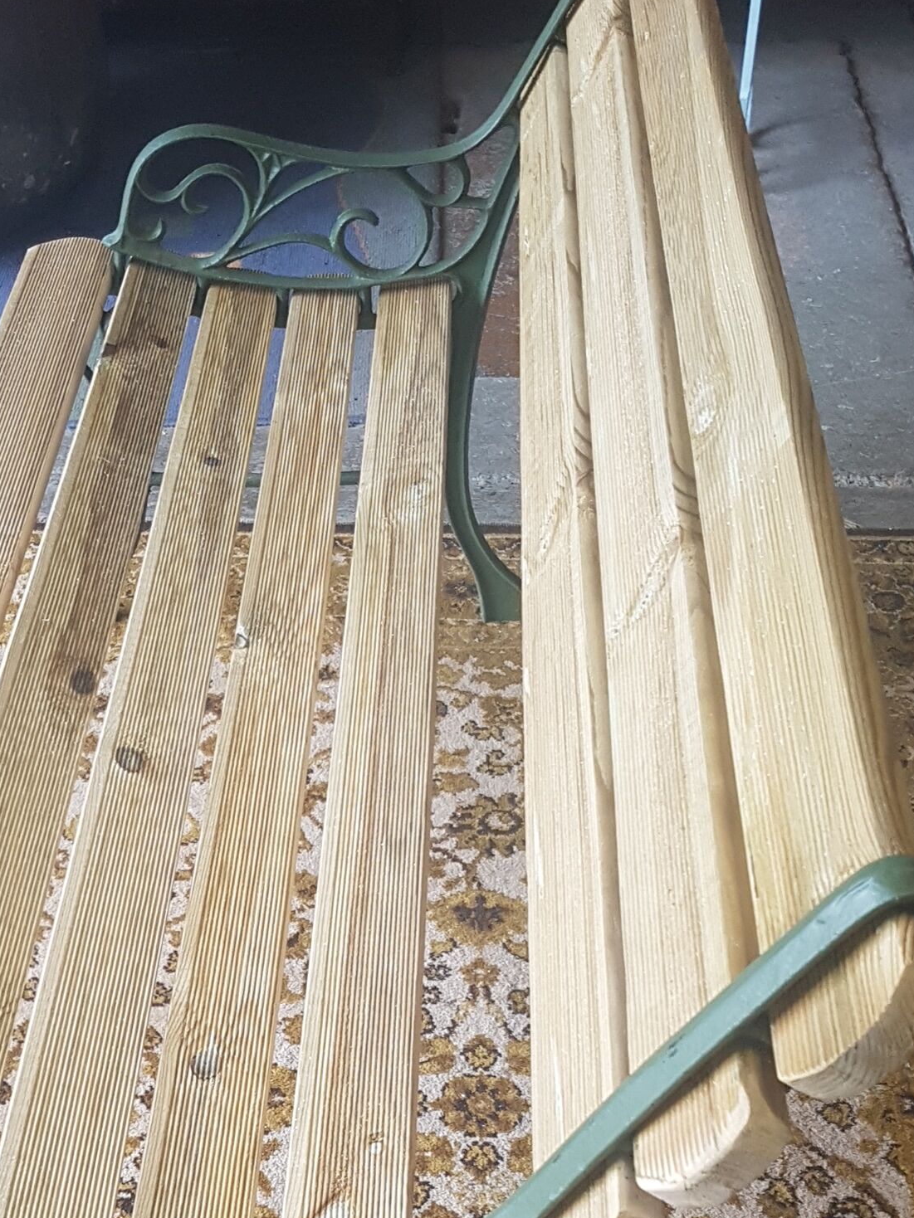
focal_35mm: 51
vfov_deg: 36.5
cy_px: 924
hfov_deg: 28.4
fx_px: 1795
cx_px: 322
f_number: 1.7
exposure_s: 1/33
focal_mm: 4.2
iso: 160
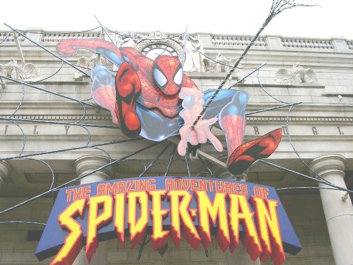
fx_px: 377
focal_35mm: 37
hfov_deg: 50.2
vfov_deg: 38.6
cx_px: 176
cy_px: 132
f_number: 5
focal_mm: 7.6
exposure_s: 1/400
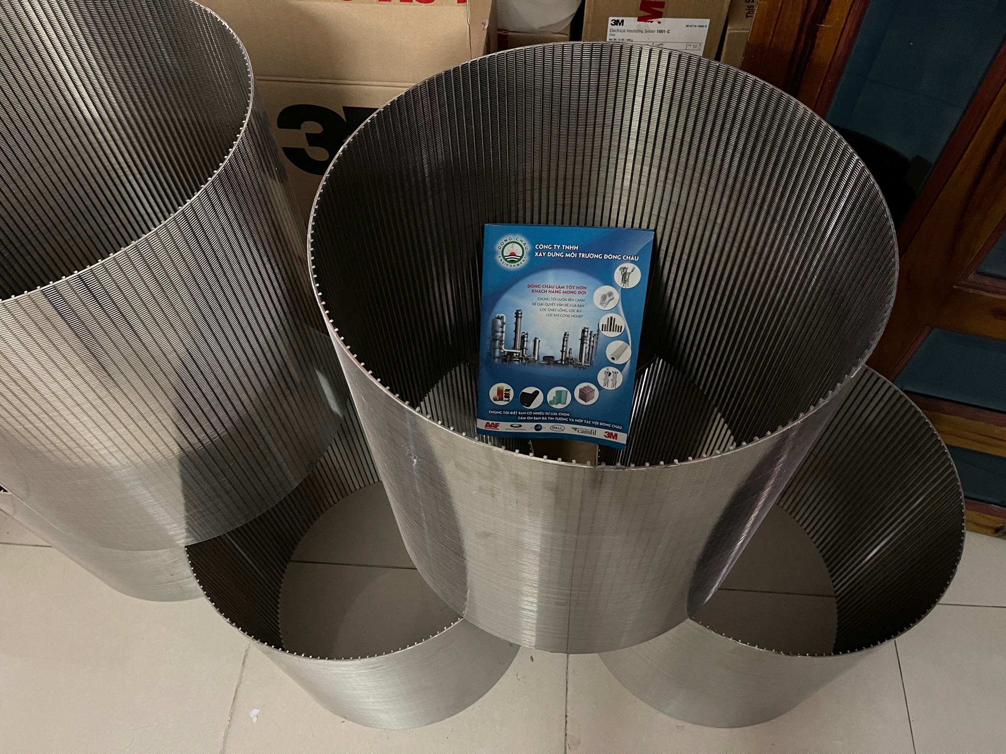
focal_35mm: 26
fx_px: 756
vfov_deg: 53.1
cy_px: 377
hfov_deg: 67.3
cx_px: 503
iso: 800
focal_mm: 5.1
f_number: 1.6
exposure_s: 1/25
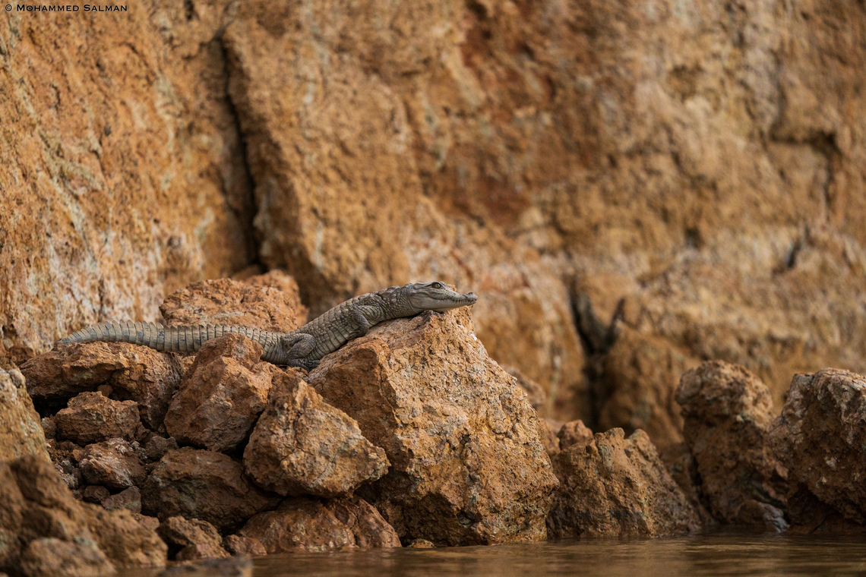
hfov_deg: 3.4
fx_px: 14432
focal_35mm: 600
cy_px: 288
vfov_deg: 2.3
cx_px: 433
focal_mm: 600
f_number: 4
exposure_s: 1/12800
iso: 1600
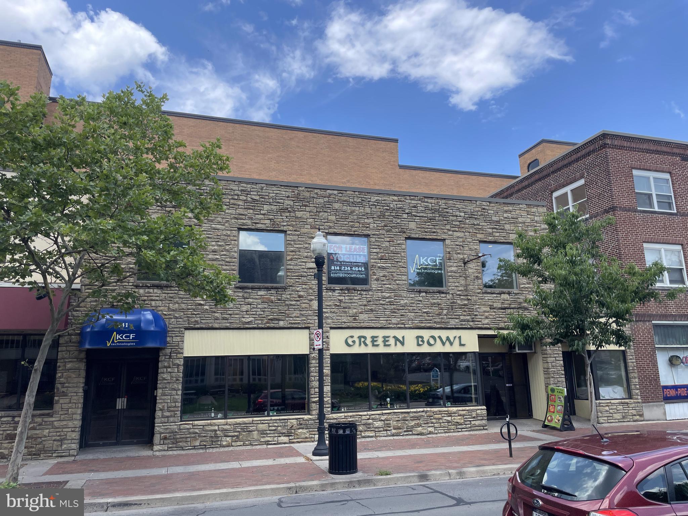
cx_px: 344
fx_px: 517
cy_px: 258
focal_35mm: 26
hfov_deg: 67.3
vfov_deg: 53.1
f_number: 1.6
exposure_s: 1/1261
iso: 32
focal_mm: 4.2
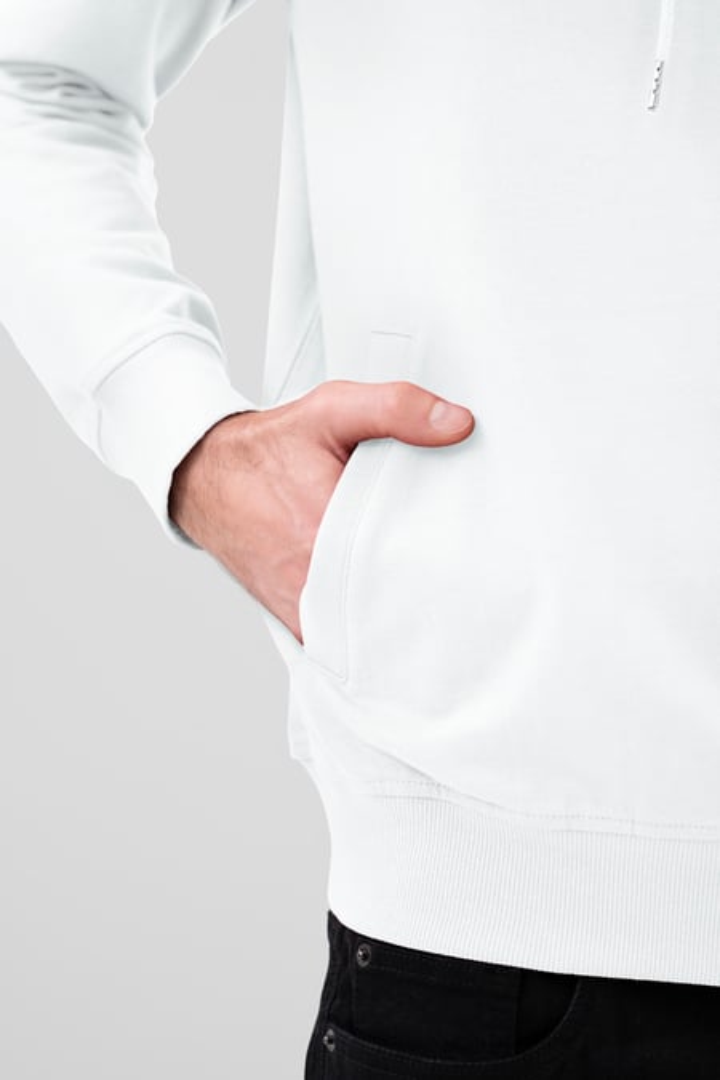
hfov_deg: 16.1
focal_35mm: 85
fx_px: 2550
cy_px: 540
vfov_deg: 23.9
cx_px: 360
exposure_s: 1/200
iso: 200
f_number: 5
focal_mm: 85
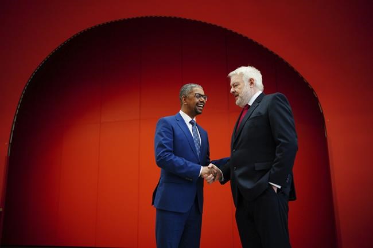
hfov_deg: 54.4
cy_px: 124
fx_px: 363
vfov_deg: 37.8
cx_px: 186
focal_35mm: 35
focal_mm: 35
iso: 1600
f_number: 1.6
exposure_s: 1/500
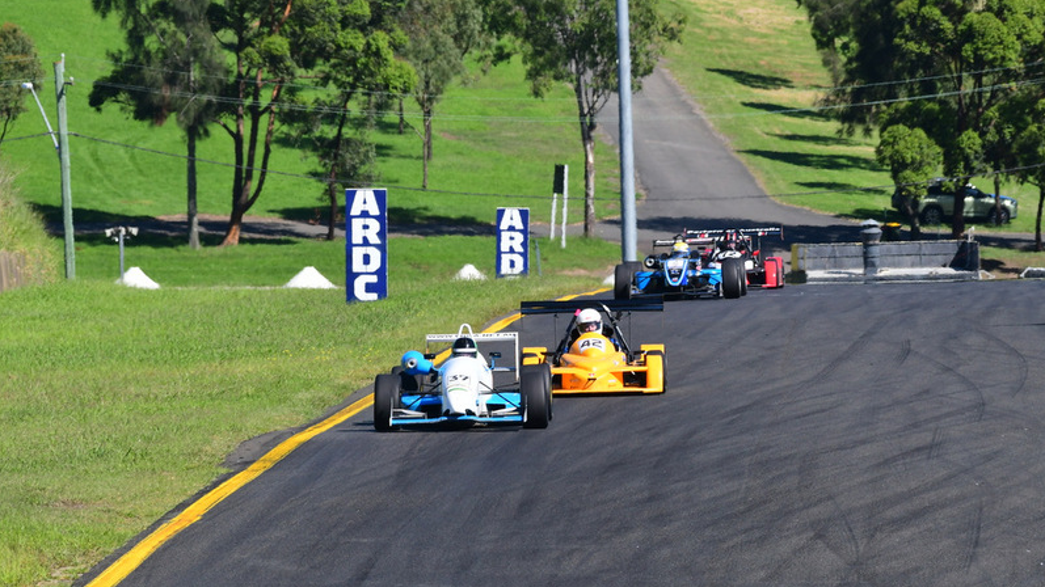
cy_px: 291
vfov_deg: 2.7
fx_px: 12245
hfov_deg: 4.9
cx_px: 523
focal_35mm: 442
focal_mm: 280
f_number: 11
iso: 500
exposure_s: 1/640
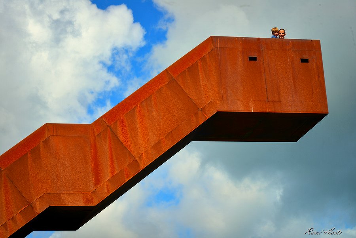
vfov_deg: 11.4
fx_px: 1187
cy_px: 119
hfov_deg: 17.1
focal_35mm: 120
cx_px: 178
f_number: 10
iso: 100
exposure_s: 1/320
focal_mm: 120
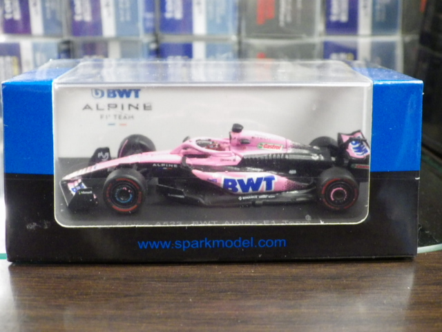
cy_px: 166
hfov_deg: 38.2
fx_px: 638
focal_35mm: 50
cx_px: 221
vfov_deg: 29.1
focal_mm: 9
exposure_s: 1/25
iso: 1250
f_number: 3.8
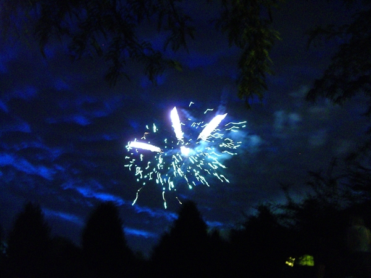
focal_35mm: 37
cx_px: 186
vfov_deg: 38.7
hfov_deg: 50.1
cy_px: 139
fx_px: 397
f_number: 2.8
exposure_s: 1/2
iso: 640
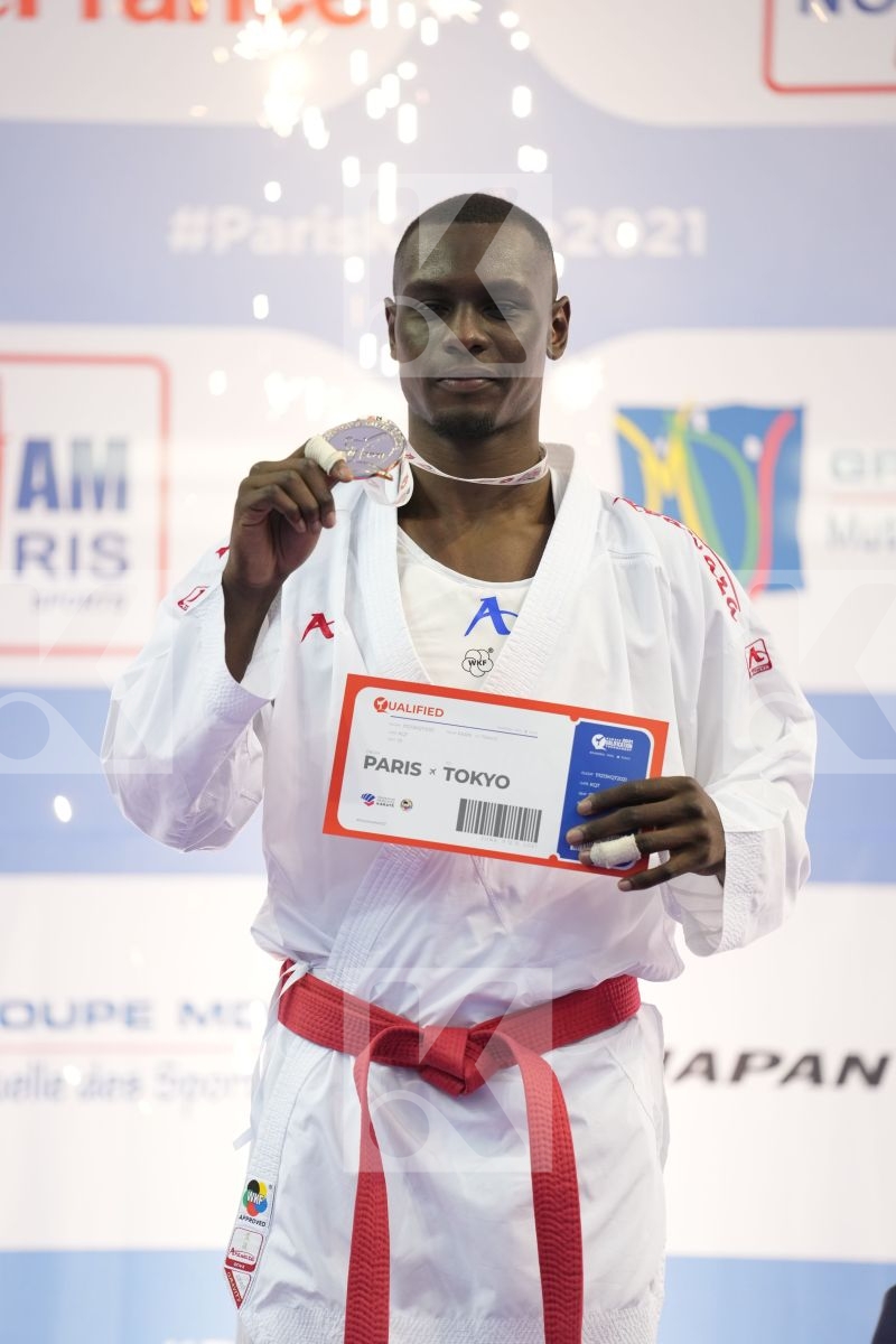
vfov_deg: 10.3
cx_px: 448
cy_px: 672
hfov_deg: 6.9
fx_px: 7466
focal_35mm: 200
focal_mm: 200
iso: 1000
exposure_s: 1/250
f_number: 2.8
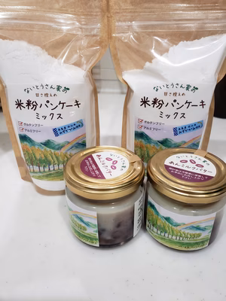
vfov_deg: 67.3
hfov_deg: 53.1
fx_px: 226
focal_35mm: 26
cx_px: 113
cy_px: 150
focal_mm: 4.3
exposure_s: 1/50
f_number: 2.4
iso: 320
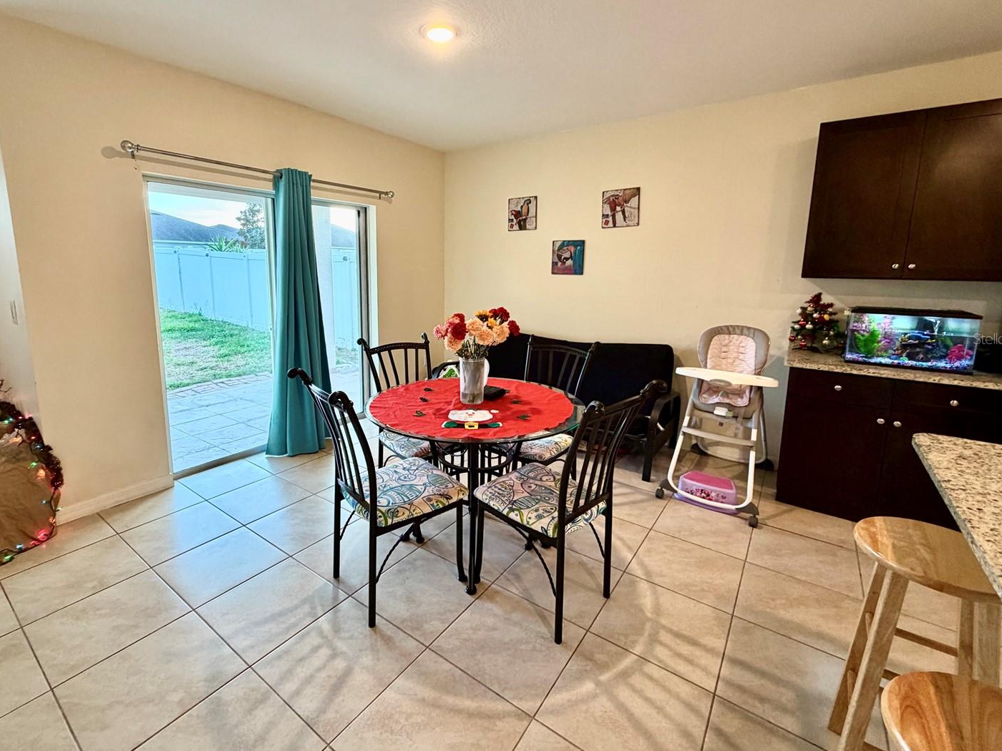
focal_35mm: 16
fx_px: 463
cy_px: 338
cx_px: 468
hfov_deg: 94.4
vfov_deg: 77.9
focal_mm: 2.22
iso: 250
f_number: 2.2
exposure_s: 1/60
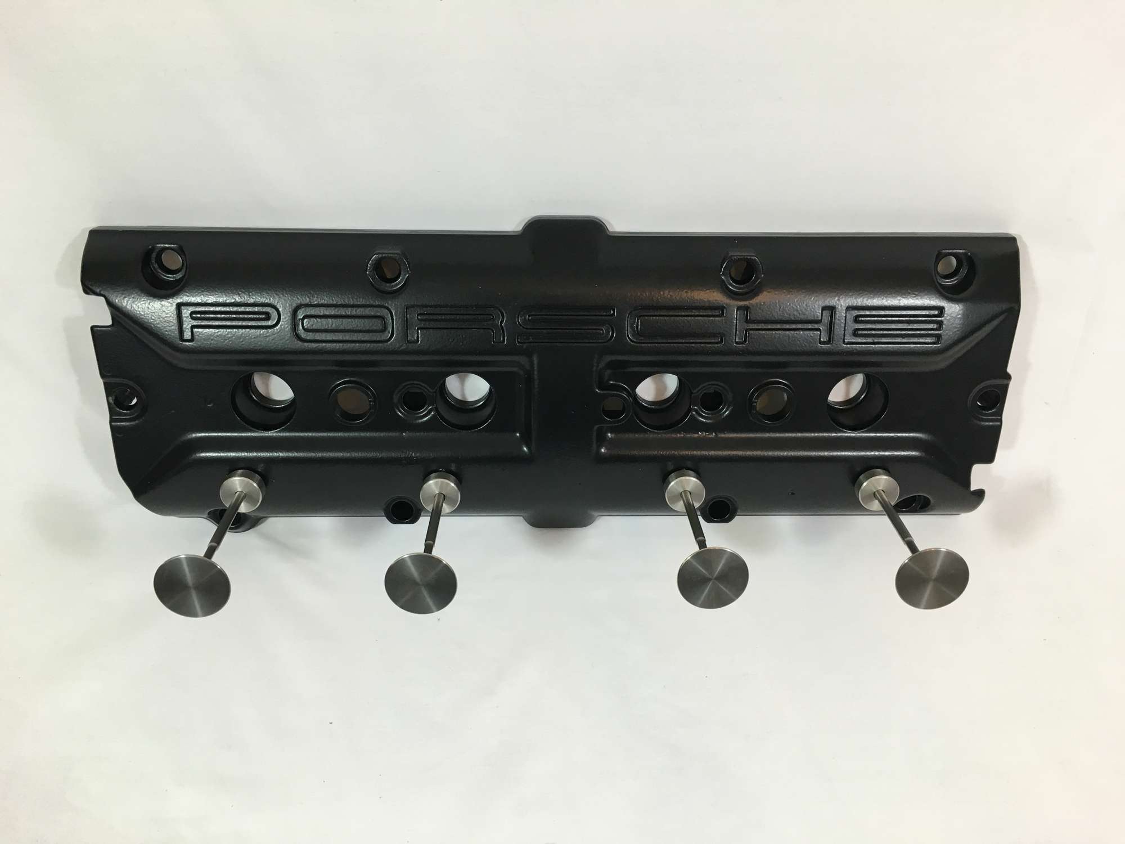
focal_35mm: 29
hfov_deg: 61.7
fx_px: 942
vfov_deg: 48.2
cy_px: 422
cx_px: 562
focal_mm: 4.15
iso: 50
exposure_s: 1/33
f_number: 2.2
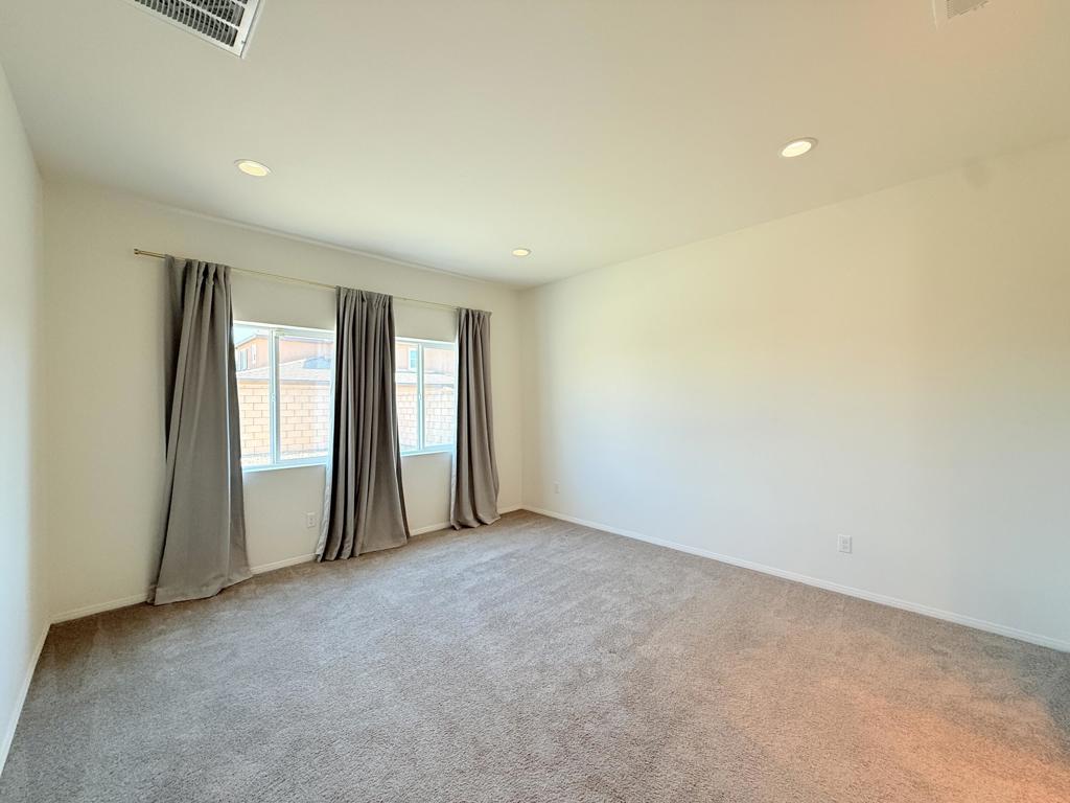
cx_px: 535
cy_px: 402
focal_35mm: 14
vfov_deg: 85.7
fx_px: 433
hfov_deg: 102.1
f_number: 2.2
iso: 100
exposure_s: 1/99
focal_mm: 2.22
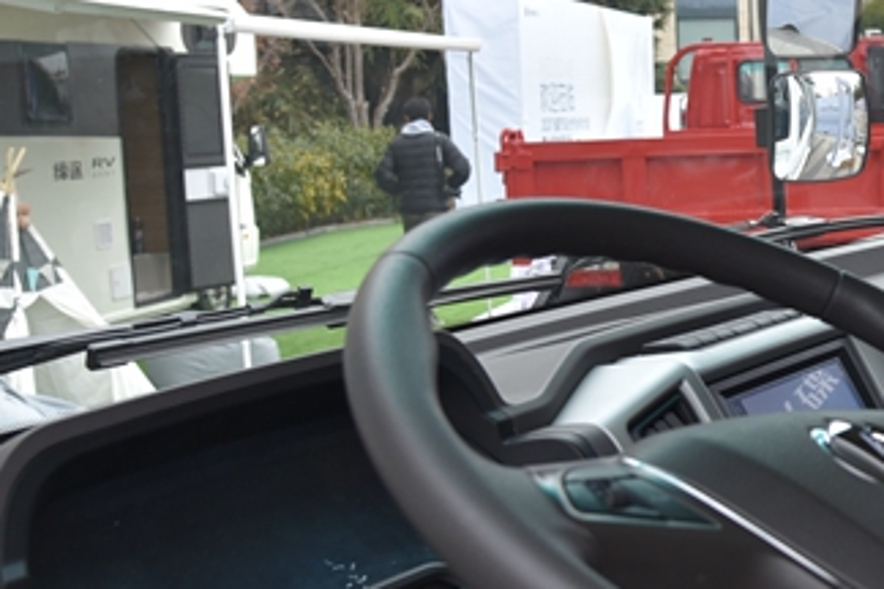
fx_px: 1522
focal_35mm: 62
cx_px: 895
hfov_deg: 30.0
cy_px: 239
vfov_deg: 21.9
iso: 400
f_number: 5.6
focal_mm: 24
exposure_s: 1/125
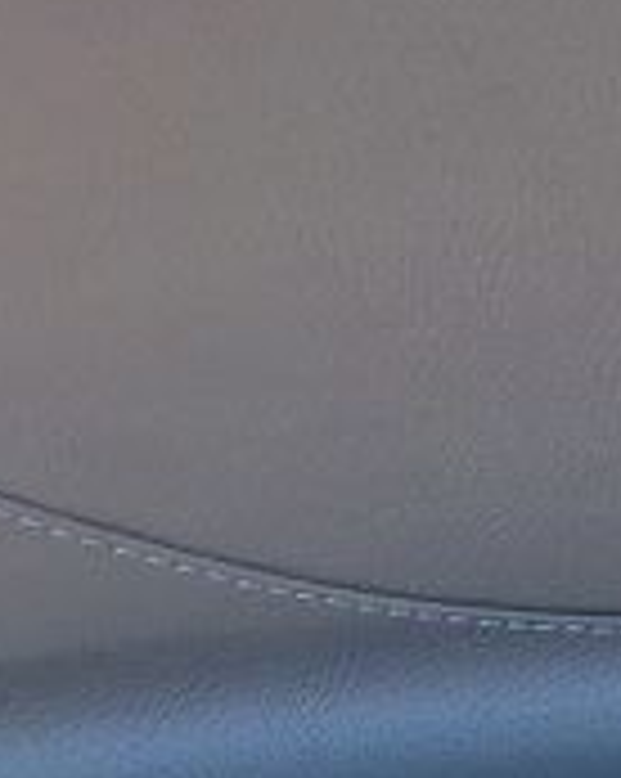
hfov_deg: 10.8
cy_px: 454
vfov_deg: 18.5
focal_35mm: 104
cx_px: 1773
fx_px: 2394
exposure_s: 1/255
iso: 40
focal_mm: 5.54
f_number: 1.8
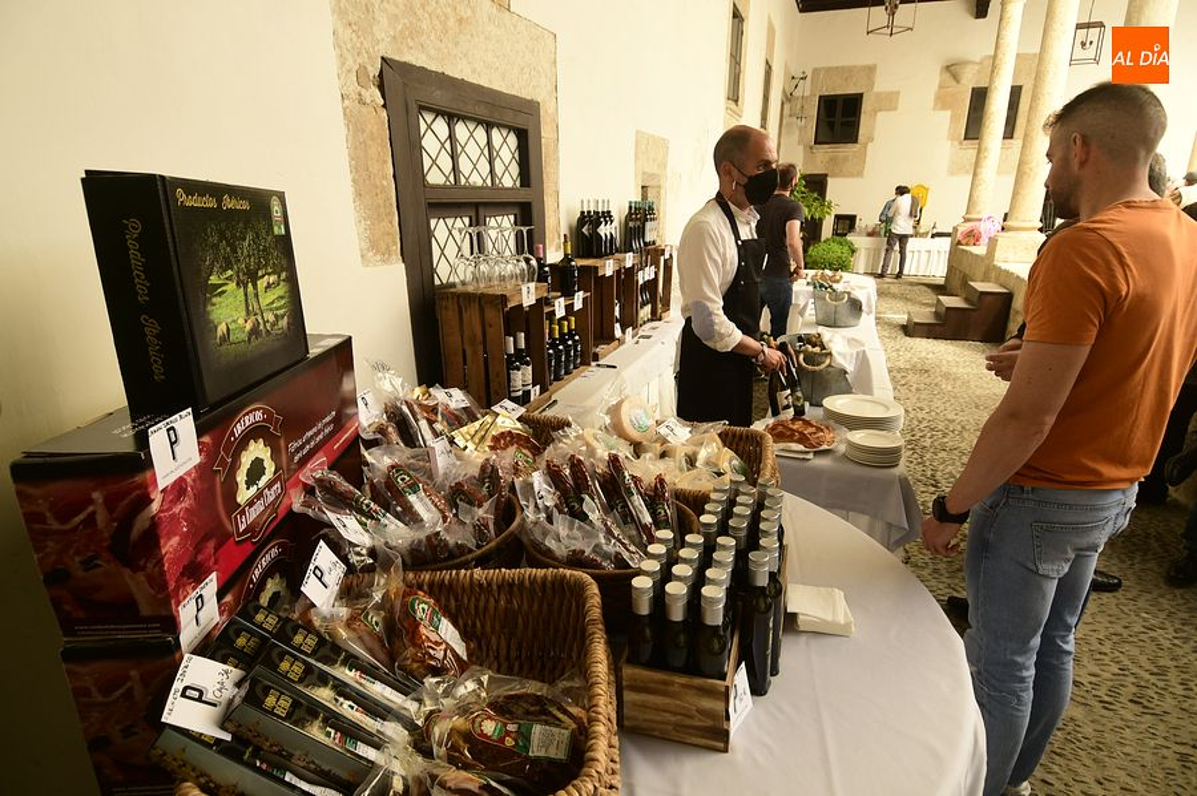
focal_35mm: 18
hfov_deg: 90.0
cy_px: 398
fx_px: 598
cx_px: 598
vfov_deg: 67.3
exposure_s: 1/125
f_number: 5
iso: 640
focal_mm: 12
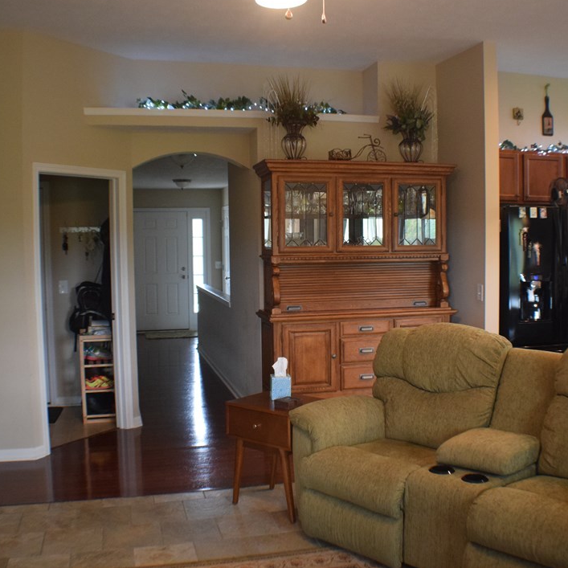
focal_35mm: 47
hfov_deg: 36.0
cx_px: 312
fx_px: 873
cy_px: 279
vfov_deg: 36.1
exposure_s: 1/30
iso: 2200
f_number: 4
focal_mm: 24
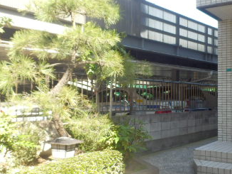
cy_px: 89
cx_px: 154
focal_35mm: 47
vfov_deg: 30.9
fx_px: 315
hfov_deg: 40.0
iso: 80
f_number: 3
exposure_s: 1/125
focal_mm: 4.2
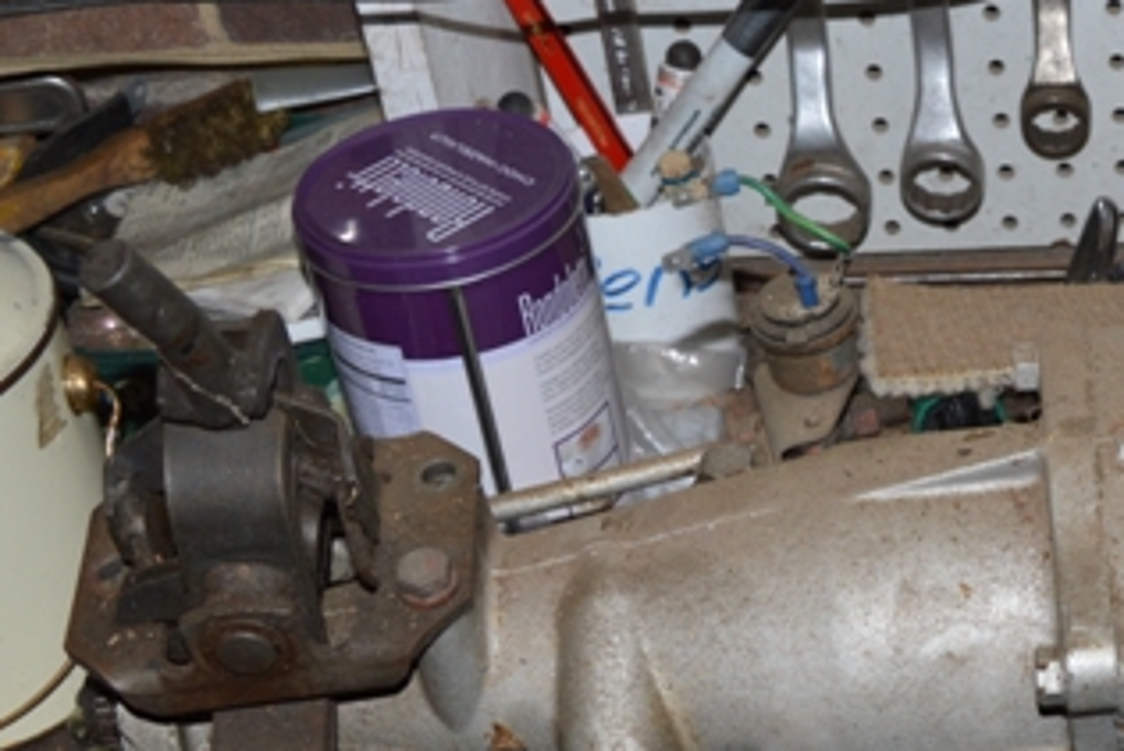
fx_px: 2655
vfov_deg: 15.9
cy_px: 644
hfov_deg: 23.0
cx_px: 1110
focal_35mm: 85
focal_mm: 28
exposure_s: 1/60
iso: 100
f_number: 8
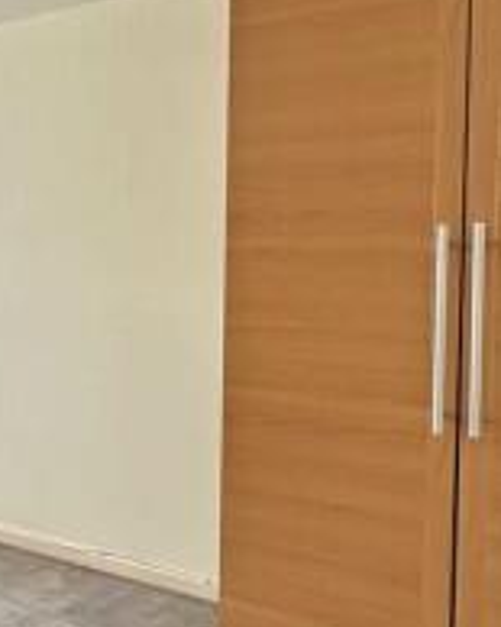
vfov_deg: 43.3
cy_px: 477
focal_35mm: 41
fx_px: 761
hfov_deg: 25.8
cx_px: -270
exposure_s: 1/135
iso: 40
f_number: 2.2
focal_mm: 2.22
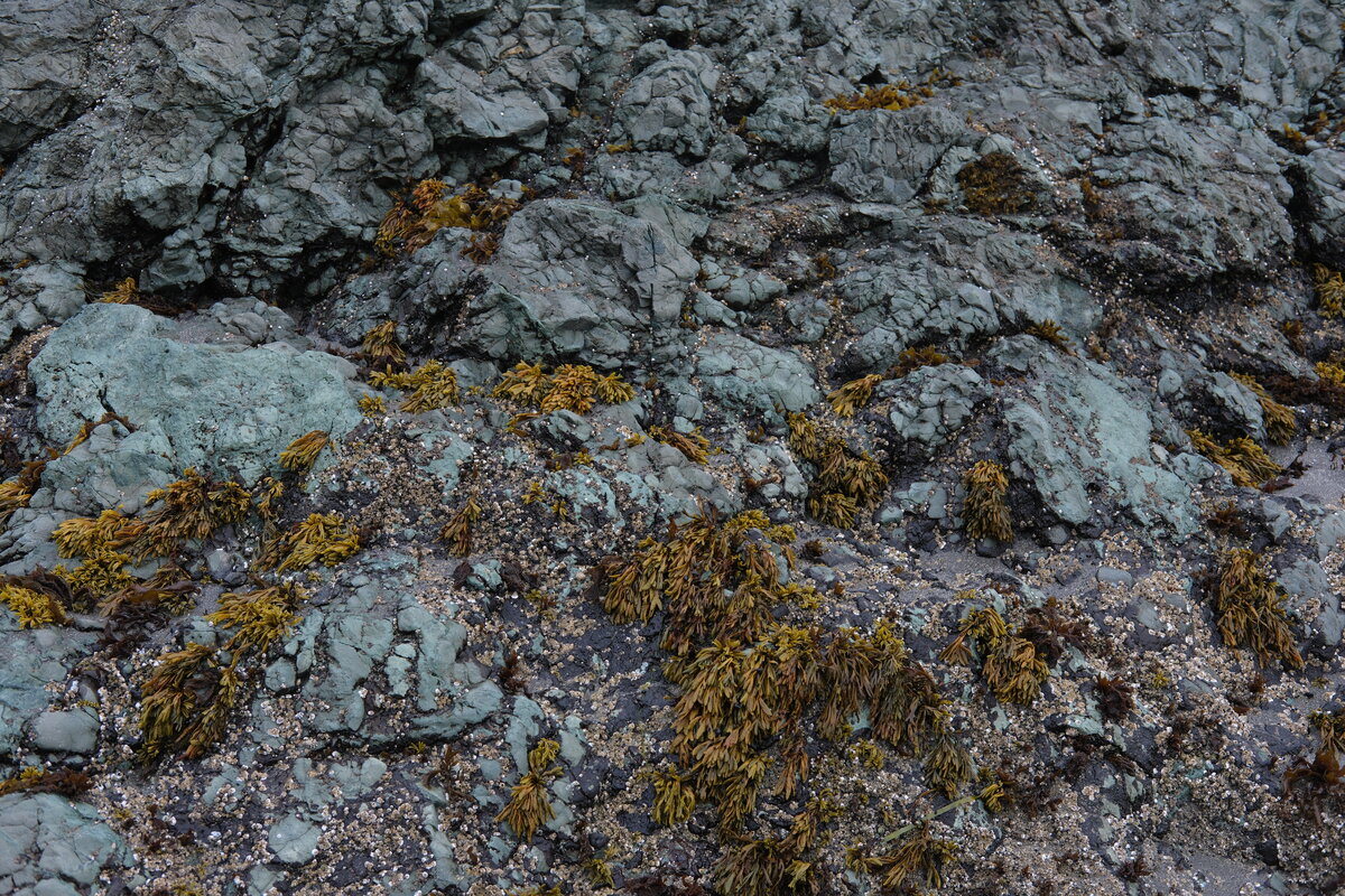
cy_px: 448
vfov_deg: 25.5
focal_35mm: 53
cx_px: 672
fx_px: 1980
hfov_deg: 37.5
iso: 400
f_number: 5.6
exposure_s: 1/125
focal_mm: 35
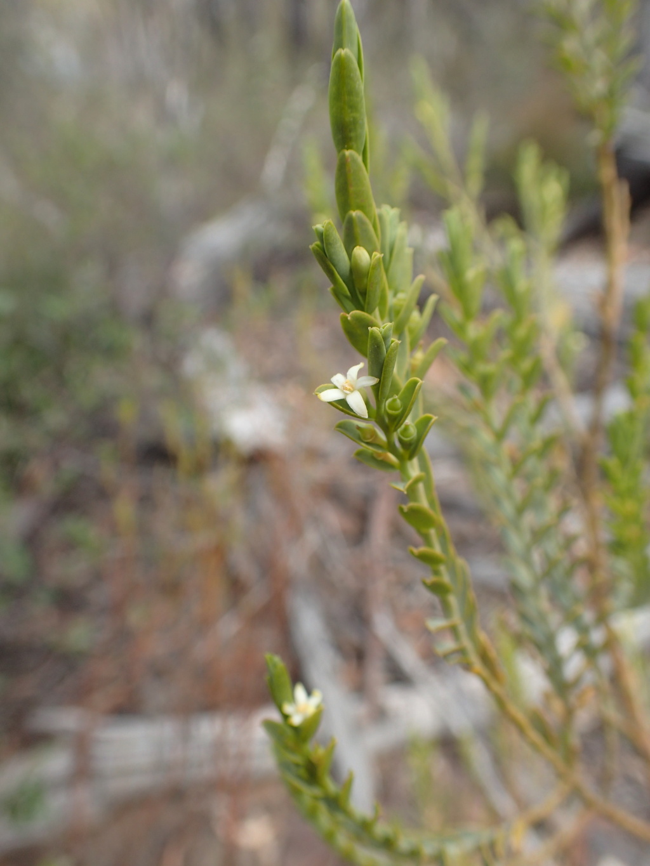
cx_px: 325
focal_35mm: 30
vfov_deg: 60.0
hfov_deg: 46.8
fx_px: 751
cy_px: 433
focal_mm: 5.5
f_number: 3.2
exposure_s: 1/320
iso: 100
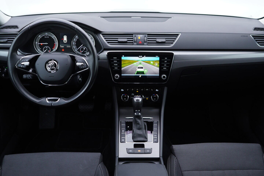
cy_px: 88
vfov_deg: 36.9
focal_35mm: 36
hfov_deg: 53.1
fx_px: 264
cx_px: 132
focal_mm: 24
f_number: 2.8
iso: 160
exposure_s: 1/40
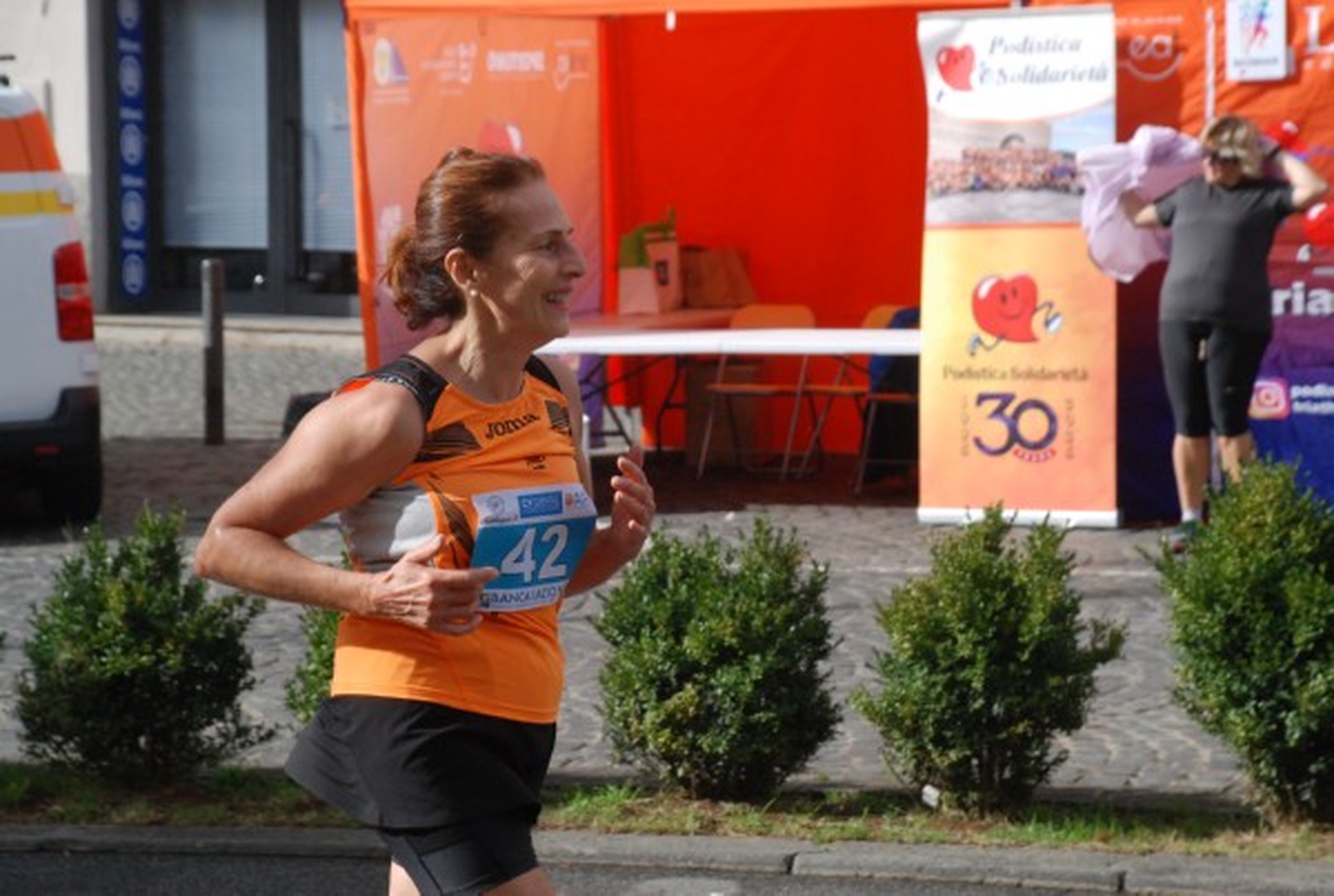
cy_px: 448
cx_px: 667
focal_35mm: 120
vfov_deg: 11.5
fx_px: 4457
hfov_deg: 17.0
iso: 1000
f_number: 7.1
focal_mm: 80
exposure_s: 1/2000
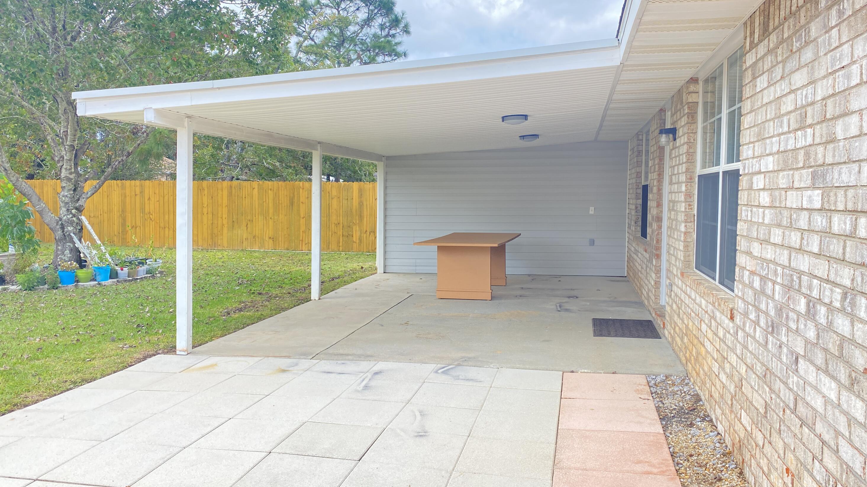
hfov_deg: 66.1
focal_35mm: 29
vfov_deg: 40.2
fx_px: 667
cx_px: 439
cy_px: 233
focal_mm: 4.25
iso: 32
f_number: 1.8
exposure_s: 1/644
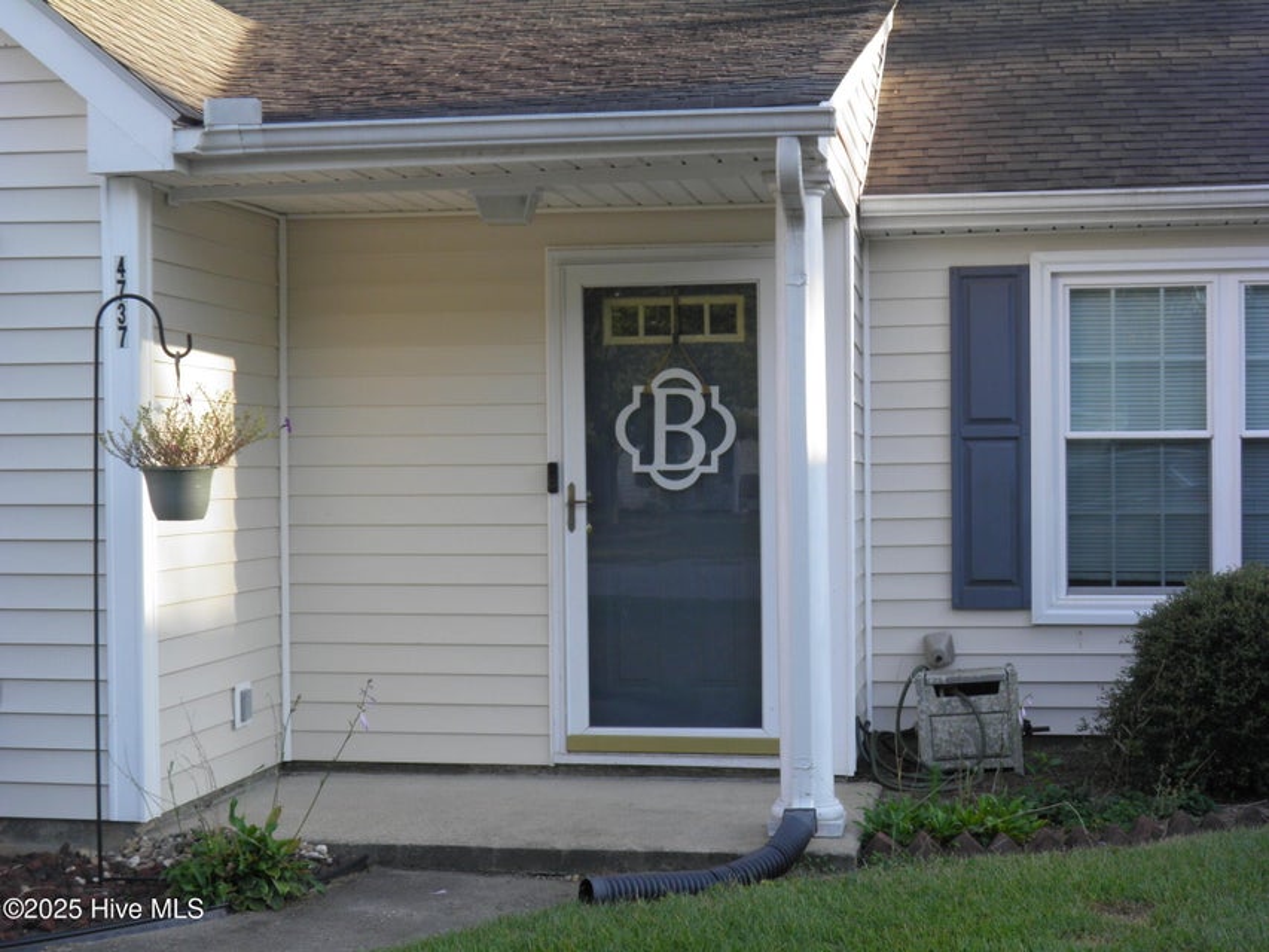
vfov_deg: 26.6
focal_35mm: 55
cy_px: 476
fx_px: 2017
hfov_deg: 34.9
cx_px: 634
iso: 50
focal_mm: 10
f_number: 4.1
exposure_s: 1/80
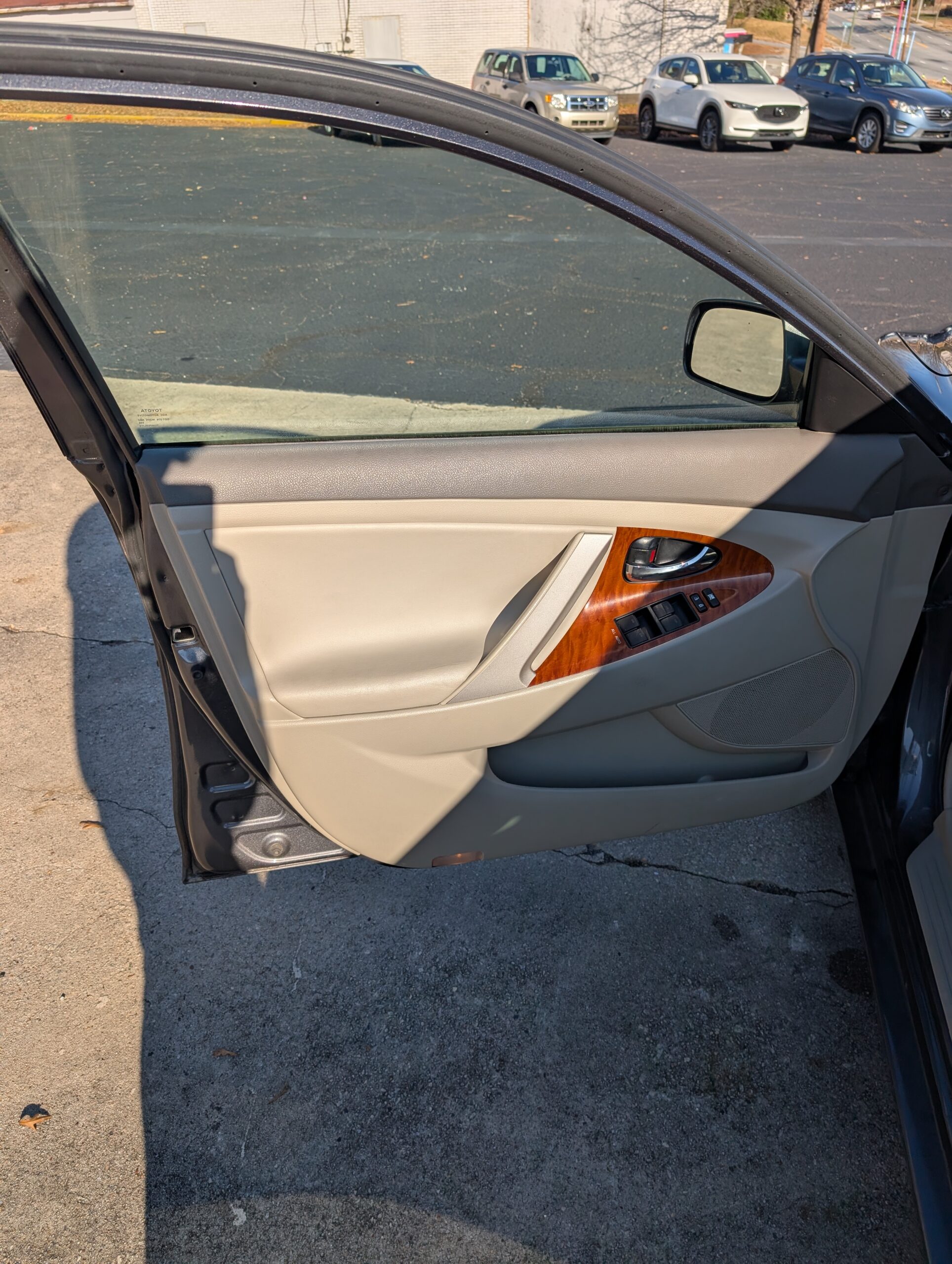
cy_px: 632
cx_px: 476
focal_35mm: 24
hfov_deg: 56.9
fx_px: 878
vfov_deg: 71.5
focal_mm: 6.9
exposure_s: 1/1134
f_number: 1.68
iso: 19
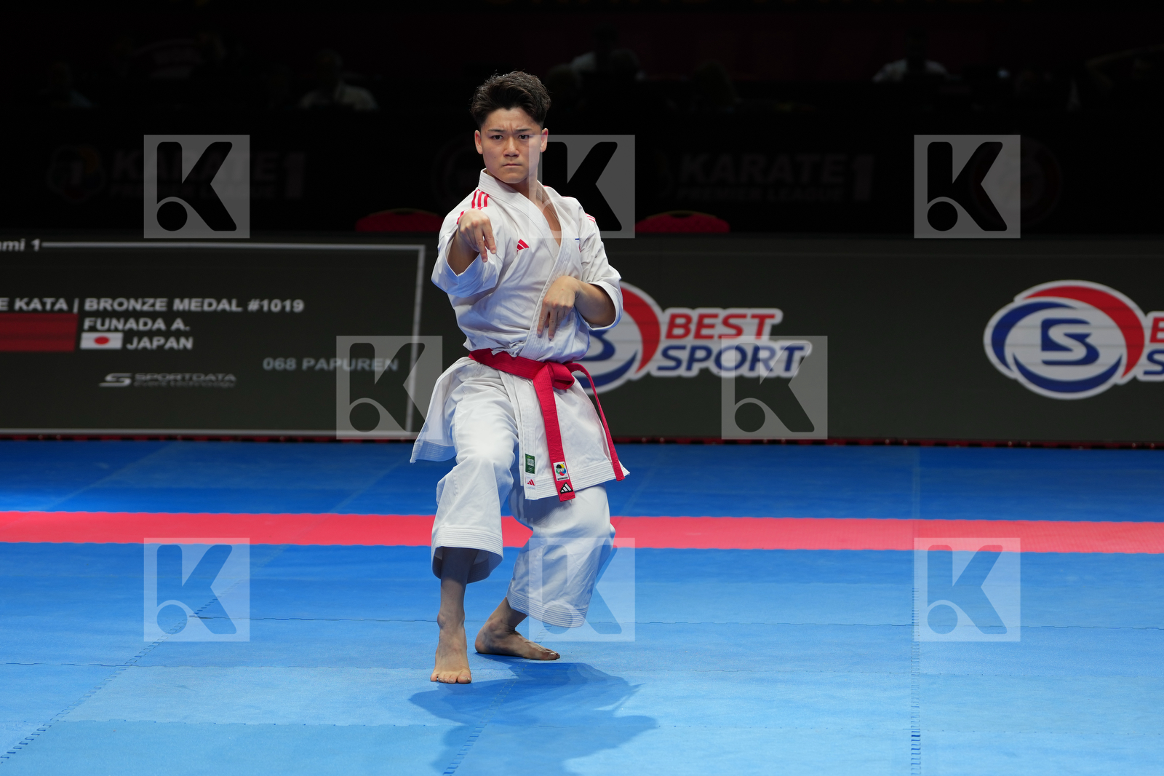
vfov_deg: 10.2
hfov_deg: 15.2
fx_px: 4364
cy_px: 388
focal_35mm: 135
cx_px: 582
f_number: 2.8
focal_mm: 90
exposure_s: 1/500
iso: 200
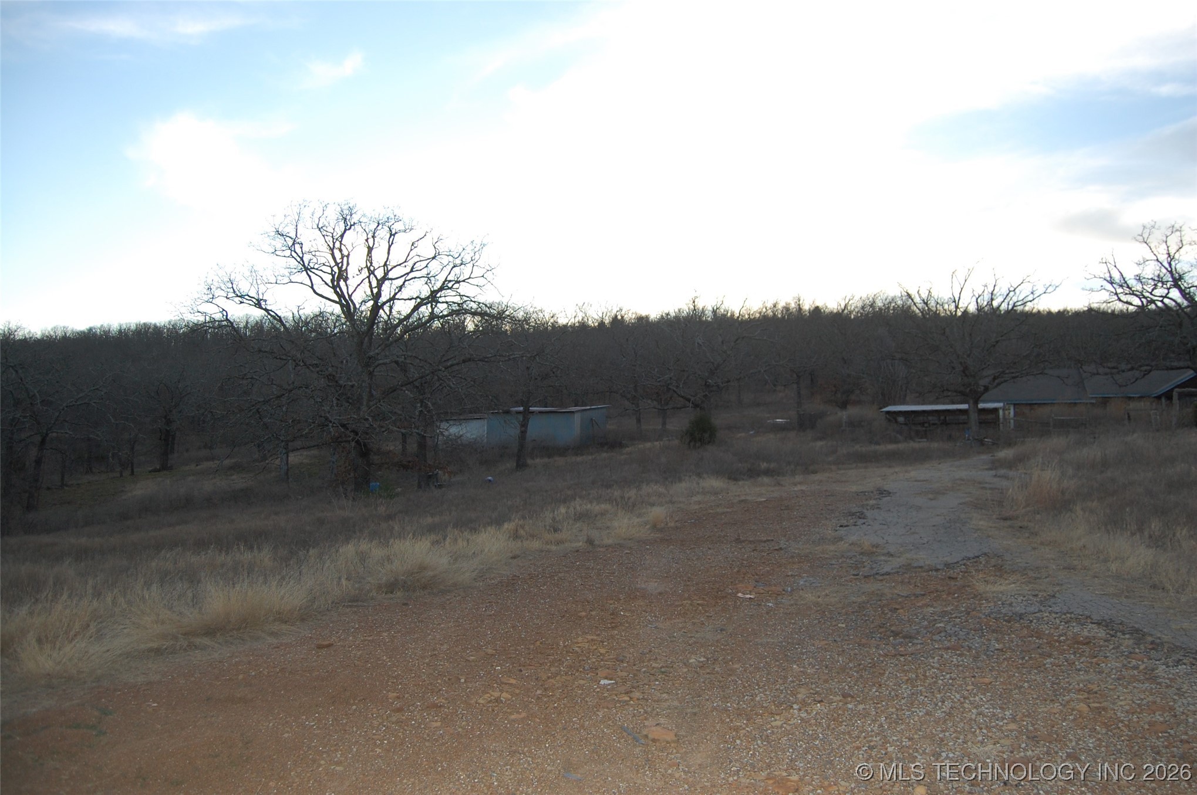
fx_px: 897
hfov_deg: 67.4
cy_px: 398
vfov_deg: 47.8
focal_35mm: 27
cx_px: 598
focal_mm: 18
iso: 400
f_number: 5
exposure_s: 1/500
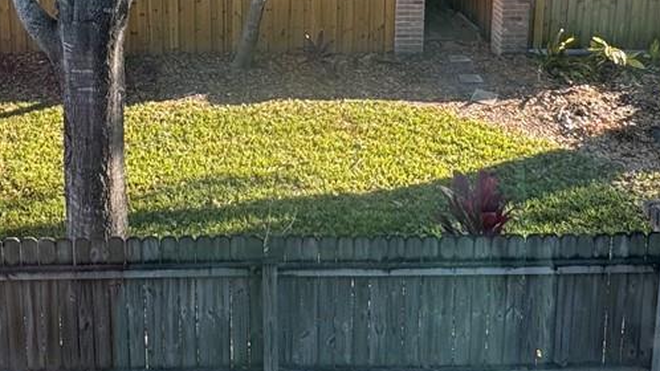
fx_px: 857
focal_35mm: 49
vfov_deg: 22.3
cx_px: 229
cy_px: -86
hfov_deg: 41.6
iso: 40
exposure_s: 1/149
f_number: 2.2
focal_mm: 2.22
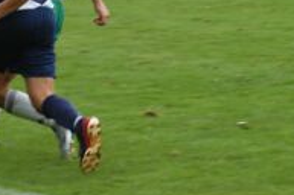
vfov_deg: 5.5
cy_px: 38
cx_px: 53
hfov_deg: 8.3
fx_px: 2030
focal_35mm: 249
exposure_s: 1/180
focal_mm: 80
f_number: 7.1
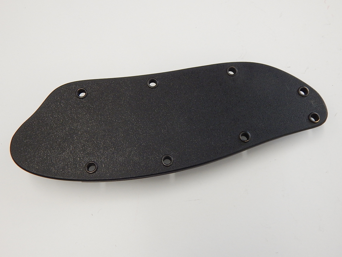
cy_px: 128
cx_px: 171
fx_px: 336
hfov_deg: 54.0
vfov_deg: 41.8
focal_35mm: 34
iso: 400
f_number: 3.3
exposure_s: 1/80
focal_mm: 6.1
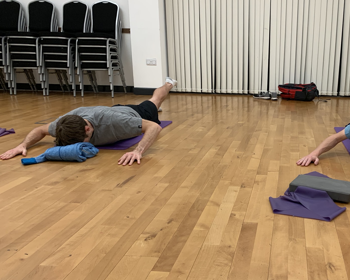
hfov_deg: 47.8
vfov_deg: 40.1
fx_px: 383
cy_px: 154
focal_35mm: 37
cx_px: 249
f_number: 1.8
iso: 80
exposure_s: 1/50
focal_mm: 4.25
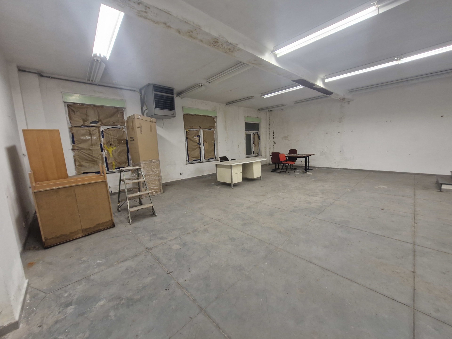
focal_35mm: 13
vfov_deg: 89.9
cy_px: 170
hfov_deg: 106.2
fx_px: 170
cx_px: 226
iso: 200
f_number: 2.2
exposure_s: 1/50
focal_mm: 1.74
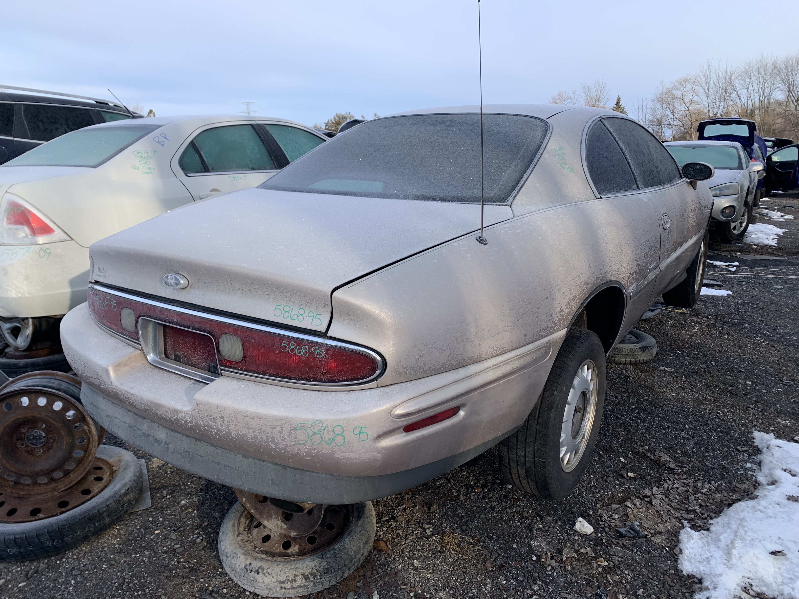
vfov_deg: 53.1
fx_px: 600
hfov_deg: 67.3
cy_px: 300
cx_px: 400
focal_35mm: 26
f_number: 1.8
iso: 25
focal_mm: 4.25
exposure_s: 1/771
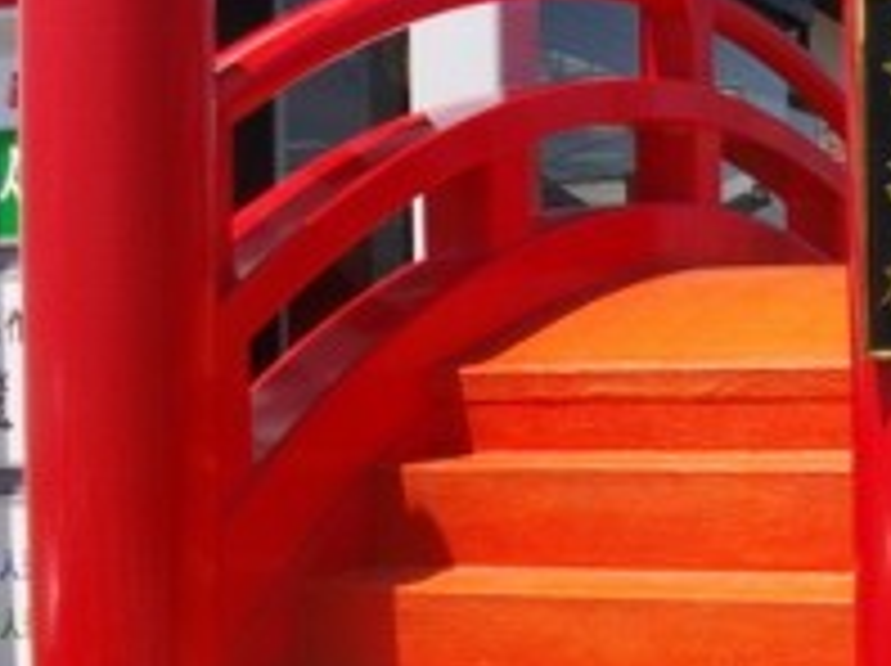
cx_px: 855
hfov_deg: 23.3
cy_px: 371
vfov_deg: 18.2
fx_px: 2082
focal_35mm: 81
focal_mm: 5.7
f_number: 5.5
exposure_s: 1/400
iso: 100
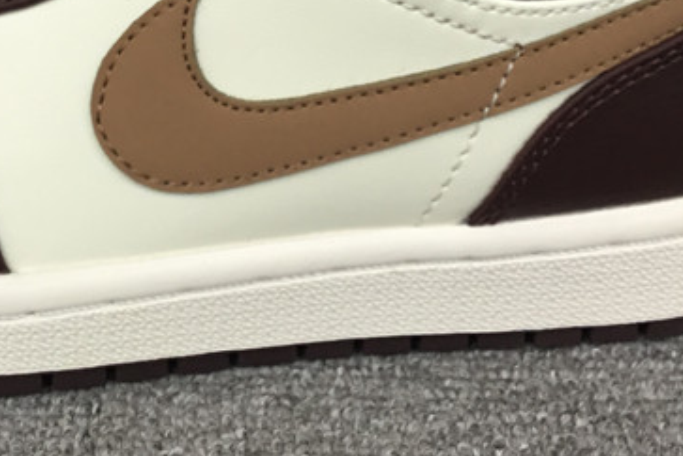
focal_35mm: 80
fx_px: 1518
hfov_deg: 25.3
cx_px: 248
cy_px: -54
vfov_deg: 16.5
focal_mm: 3.3
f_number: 2.4
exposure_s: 1/119
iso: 25
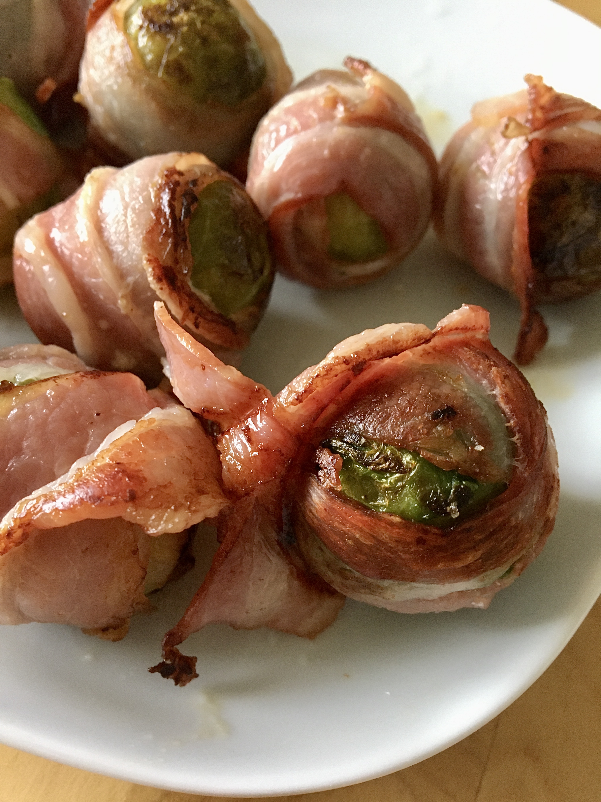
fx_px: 671
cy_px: 401
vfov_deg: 61.7
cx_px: 300
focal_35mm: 29
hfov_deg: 48.2
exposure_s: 1/33
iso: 200
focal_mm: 4.15
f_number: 2.2
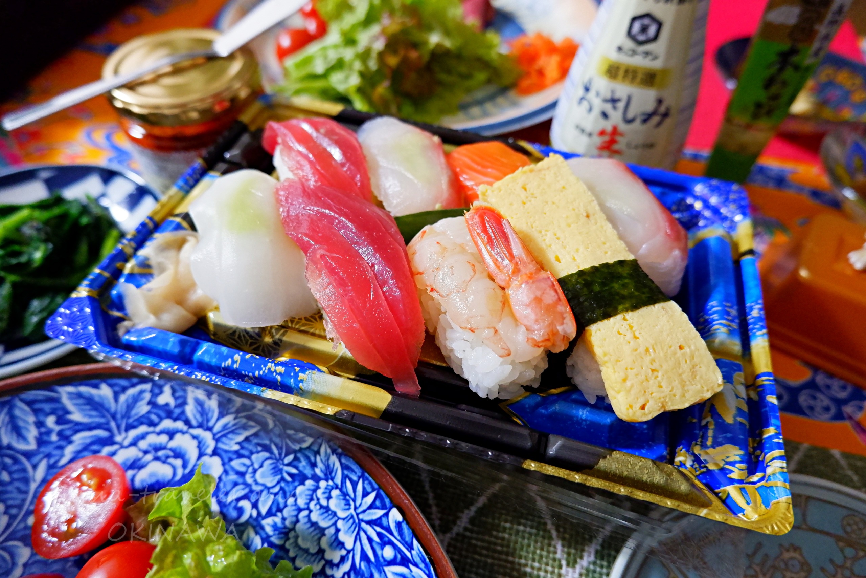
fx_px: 553
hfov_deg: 76.1
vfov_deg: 55.1
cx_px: 433
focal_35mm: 23
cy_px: 289
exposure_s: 1/30
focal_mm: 15
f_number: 3.5
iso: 3200
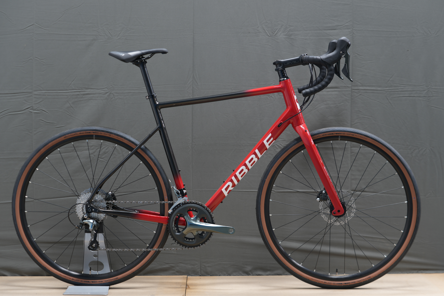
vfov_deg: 19.5
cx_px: 222
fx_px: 863
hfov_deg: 28.8
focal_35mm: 70
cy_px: 148
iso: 100
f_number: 5
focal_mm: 70
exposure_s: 1/6
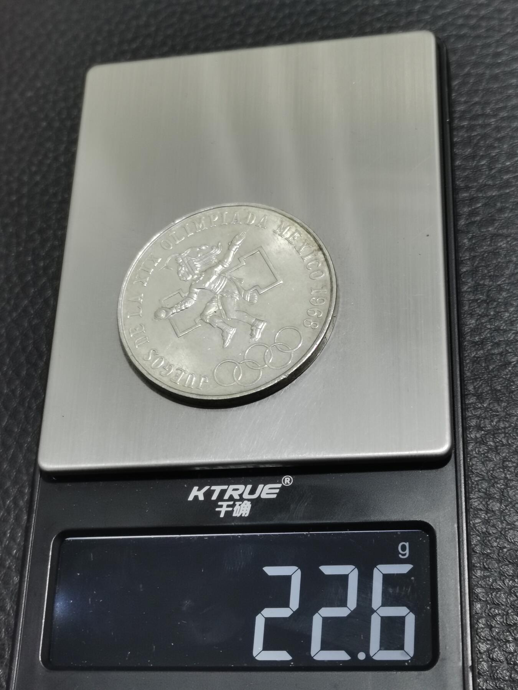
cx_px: 259
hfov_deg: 25.7
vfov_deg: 33.8
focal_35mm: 57
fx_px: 1137
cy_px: 345
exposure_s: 1/100
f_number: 1.8
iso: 100
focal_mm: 5.58
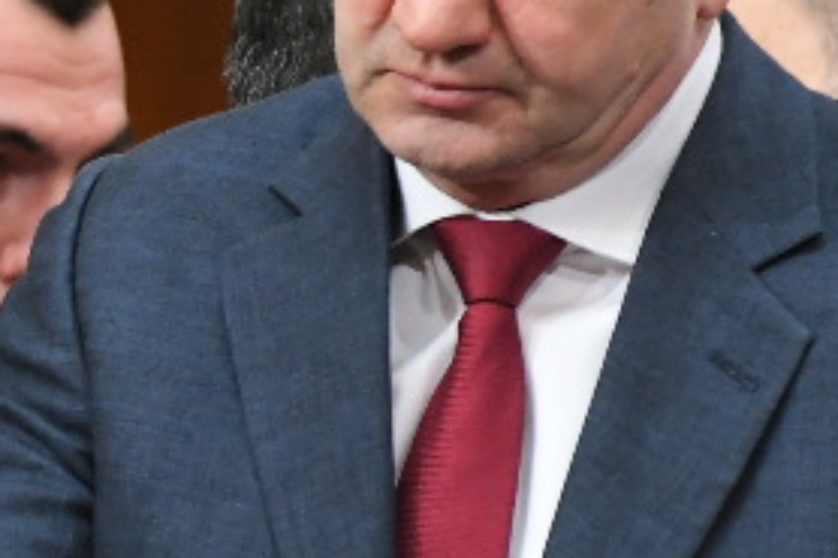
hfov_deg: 1.8
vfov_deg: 1.2
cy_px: 718
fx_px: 27101
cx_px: -886
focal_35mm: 1165
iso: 3200
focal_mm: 200
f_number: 4
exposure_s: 1/320
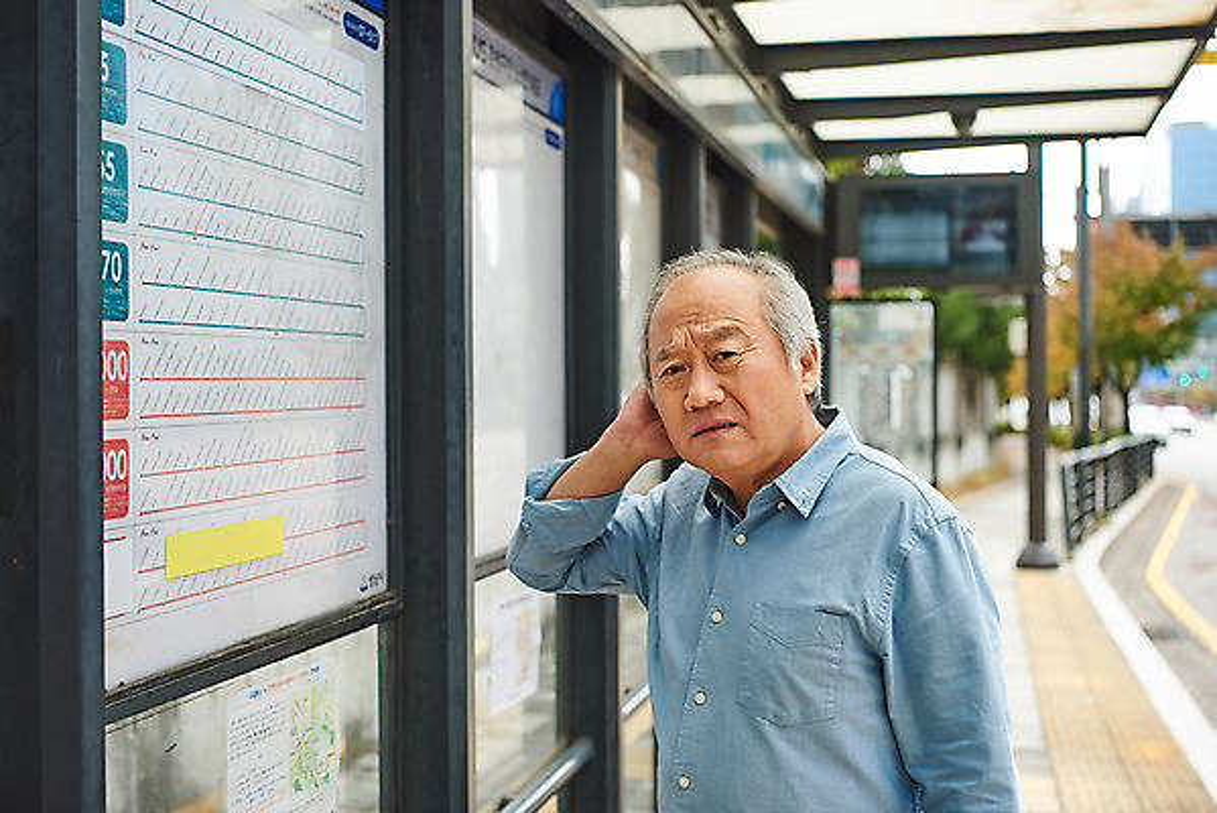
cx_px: 608
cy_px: 406
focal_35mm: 44
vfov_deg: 30.5
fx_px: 1488
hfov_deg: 44.5
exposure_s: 1/1600
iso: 320
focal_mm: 44
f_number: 2.8
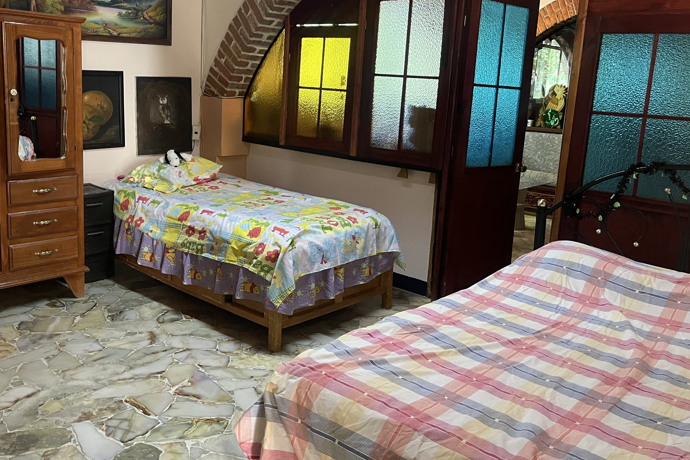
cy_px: 184
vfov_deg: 40.9
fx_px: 613
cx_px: 324
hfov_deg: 58.7
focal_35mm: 32
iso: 500
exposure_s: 1/60
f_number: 1.6
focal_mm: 5.1
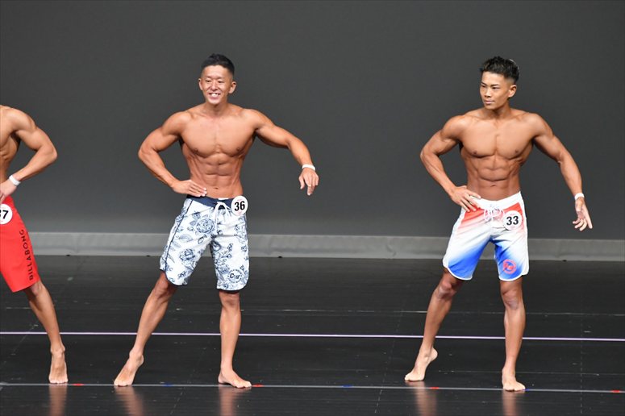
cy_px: 208
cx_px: 312
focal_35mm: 315
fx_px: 5466
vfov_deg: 4.4
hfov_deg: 6.5
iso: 4000
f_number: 5.6
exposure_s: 1/400
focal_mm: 210
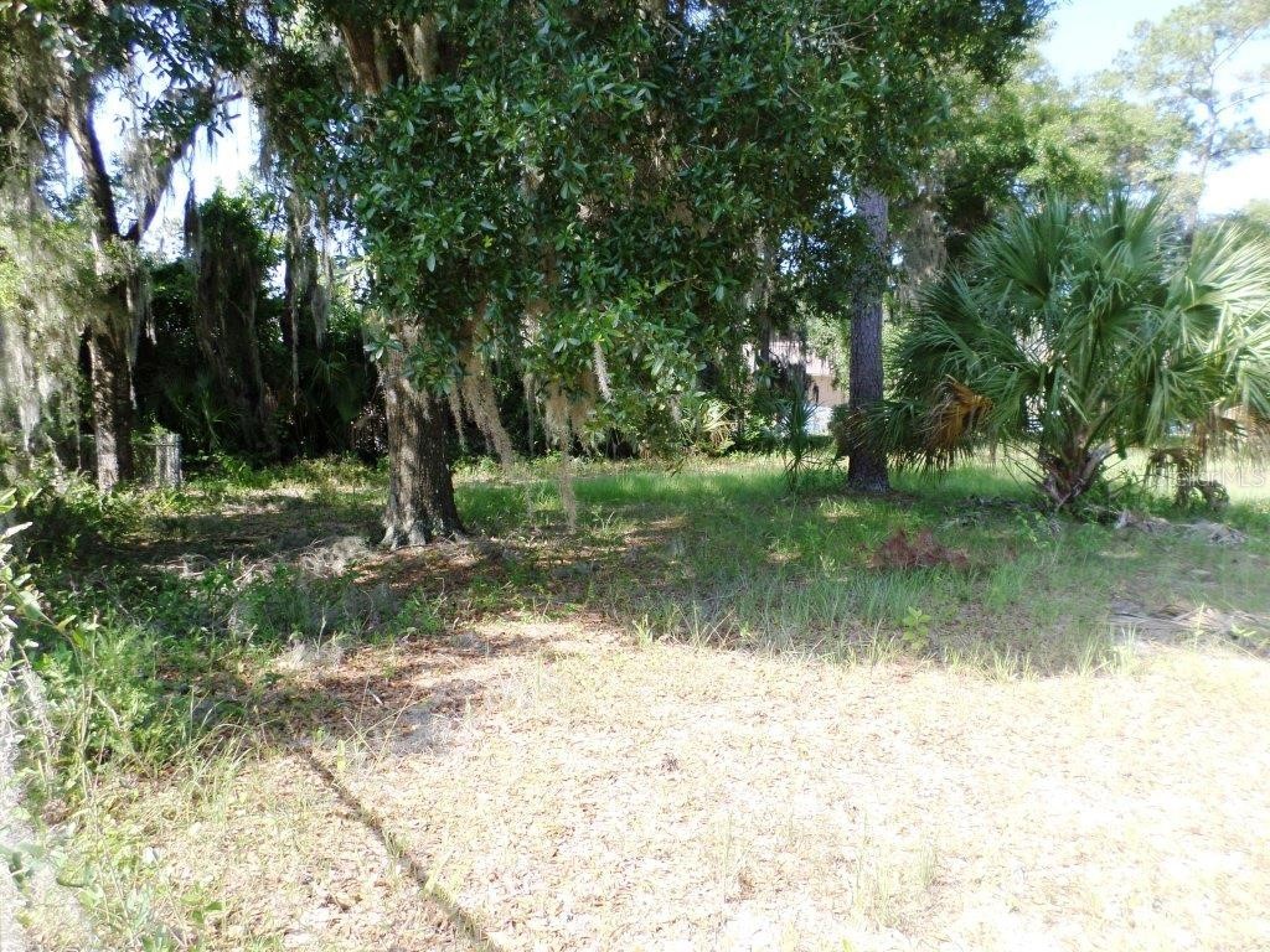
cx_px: 635
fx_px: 917
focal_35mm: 25
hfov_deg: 69.4
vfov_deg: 54.9
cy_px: 476
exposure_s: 1/250
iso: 80
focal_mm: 4.5
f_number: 2.5
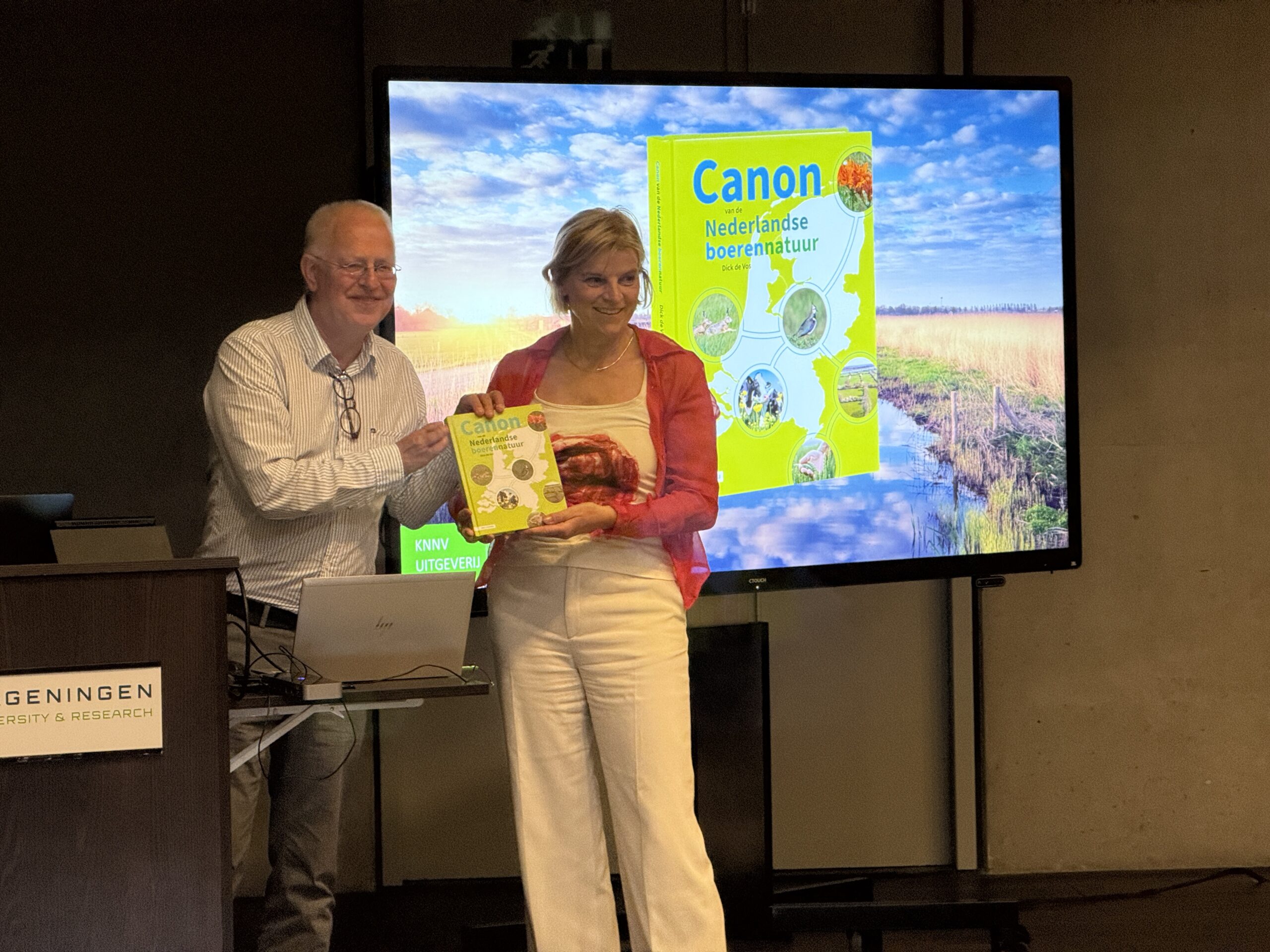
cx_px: 635
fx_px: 4403
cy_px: 476
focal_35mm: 120
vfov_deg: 12.3
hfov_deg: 16.4
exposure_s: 1/100
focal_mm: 15.66
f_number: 2.8
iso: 200
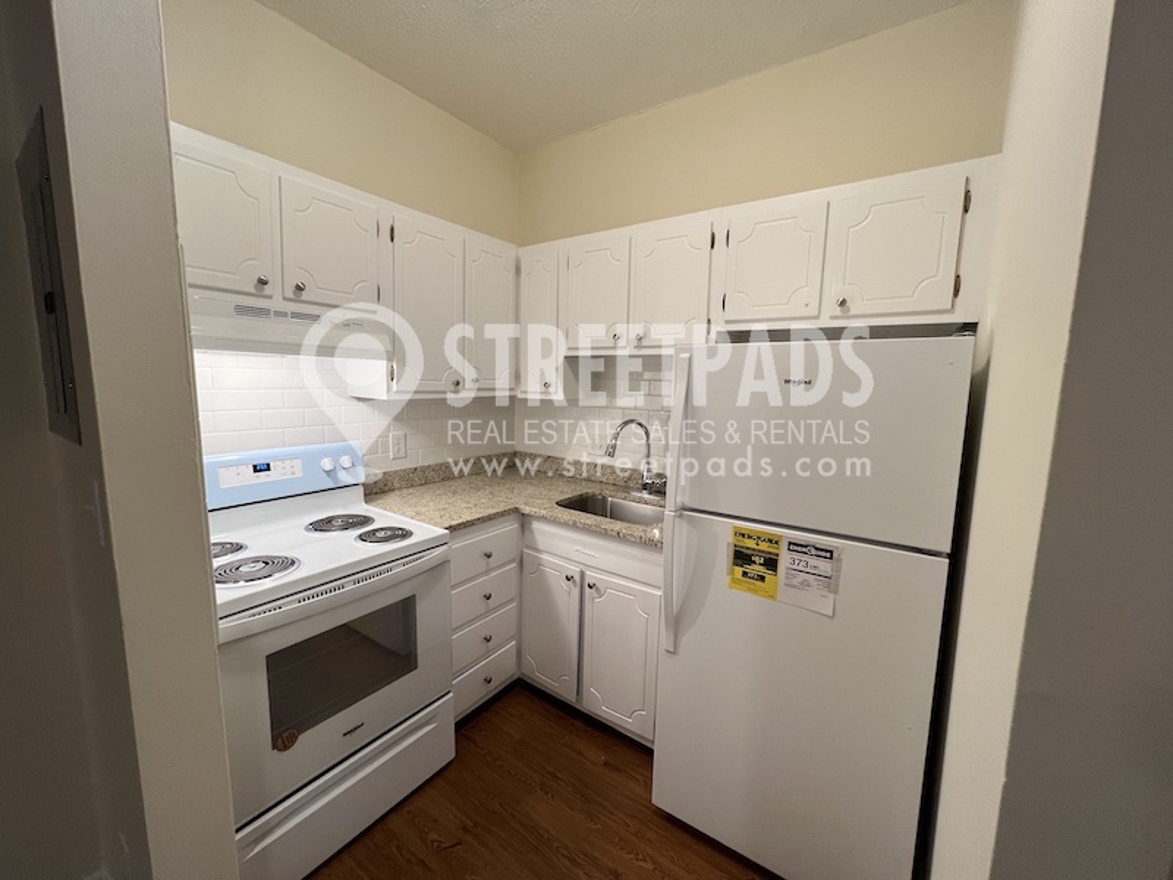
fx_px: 441
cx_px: 586
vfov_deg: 89.9
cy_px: 440
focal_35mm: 13
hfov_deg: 106.2
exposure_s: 1/60
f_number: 1.8
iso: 125
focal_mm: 1.57
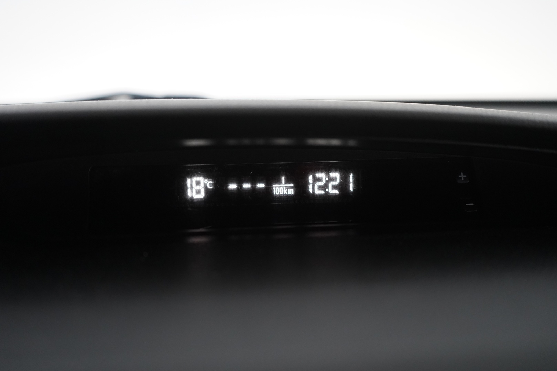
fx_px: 603
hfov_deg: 49.6
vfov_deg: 34.2
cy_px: 186
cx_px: 278
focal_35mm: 39
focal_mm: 39
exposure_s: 1/60
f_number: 4
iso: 4000
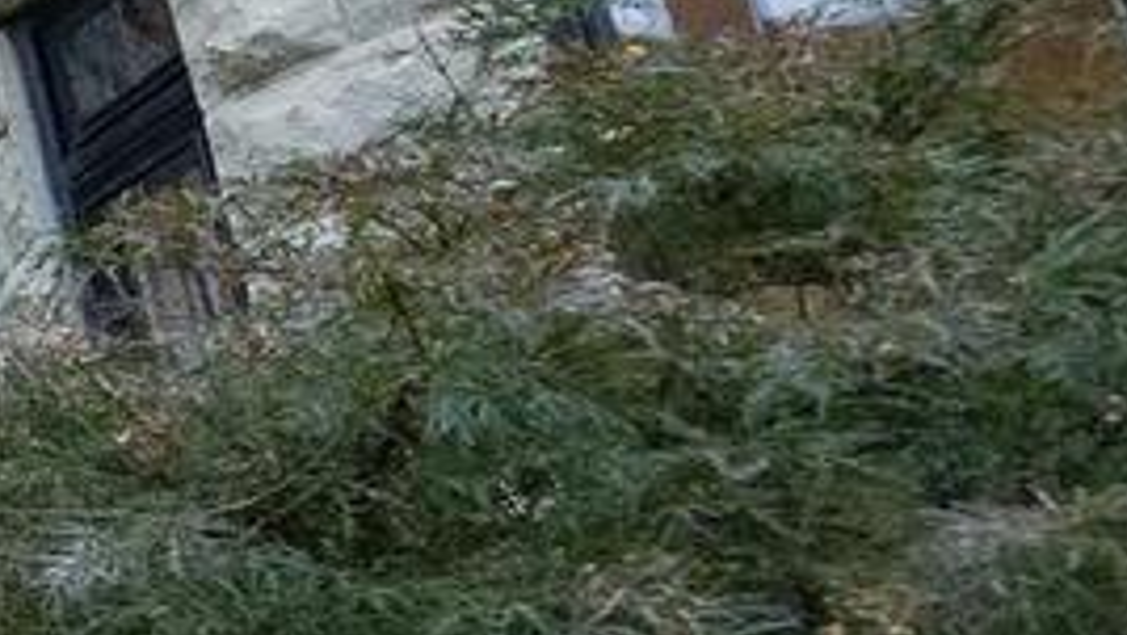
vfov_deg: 13.1
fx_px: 2691
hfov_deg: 13.6
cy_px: -158
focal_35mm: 90
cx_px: -1800
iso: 8000
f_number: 4
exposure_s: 1/125
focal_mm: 16
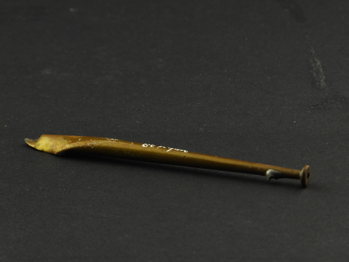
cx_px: 174
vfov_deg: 2.6
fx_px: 5727
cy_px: 131
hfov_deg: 3.5
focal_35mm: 568
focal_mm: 101.7
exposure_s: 1/20
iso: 200
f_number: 8
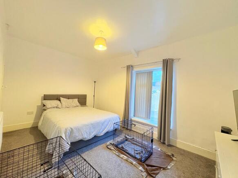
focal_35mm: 14
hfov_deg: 102.1
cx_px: 119
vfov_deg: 85.7
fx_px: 96
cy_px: 89
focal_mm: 2.22
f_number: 2.2
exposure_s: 1/50
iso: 250
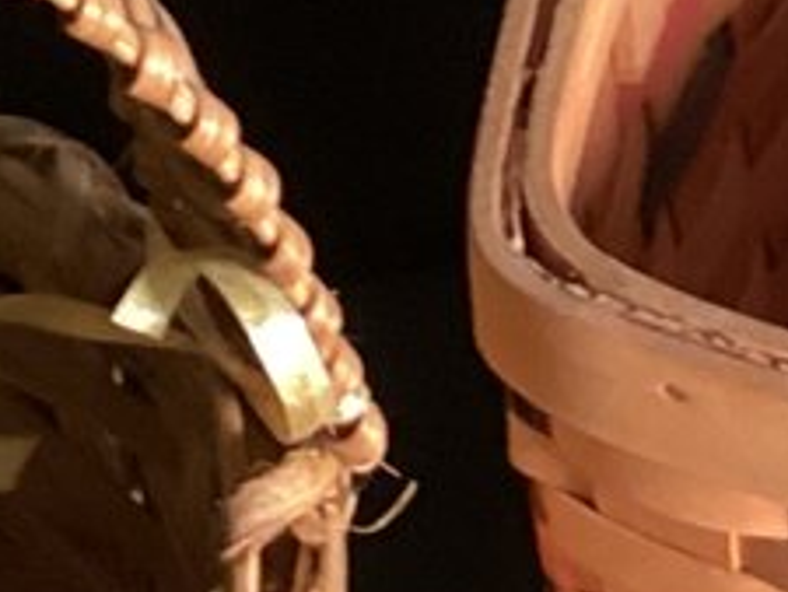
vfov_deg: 7.1
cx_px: 657
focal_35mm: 208
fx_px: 4737
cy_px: -184
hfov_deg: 9.5
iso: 320
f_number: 2.4
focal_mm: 3.3
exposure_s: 1/40
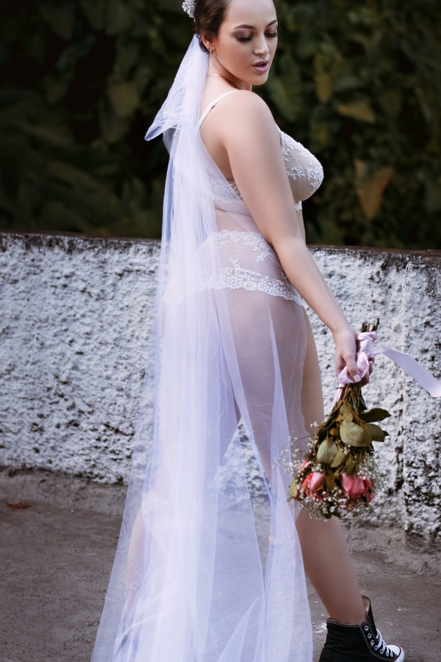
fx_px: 1580
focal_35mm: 86
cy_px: 305
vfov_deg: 23.6
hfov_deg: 15.9
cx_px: 240
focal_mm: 50
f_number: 2.5
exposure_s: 1/4000
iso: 320
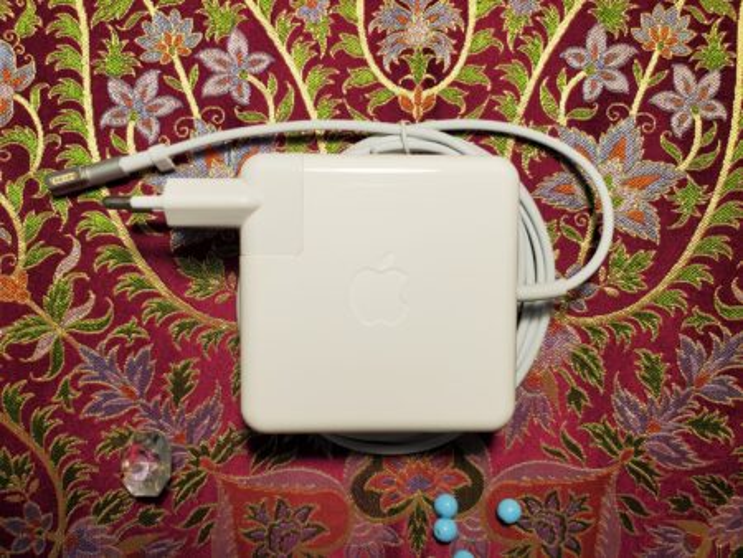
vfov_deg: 53.1
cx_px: 372
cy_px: 279
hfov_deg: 67.3
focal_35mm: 26
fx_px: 558
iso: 50
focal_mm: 4.3
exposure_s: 1/100
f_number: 2.4
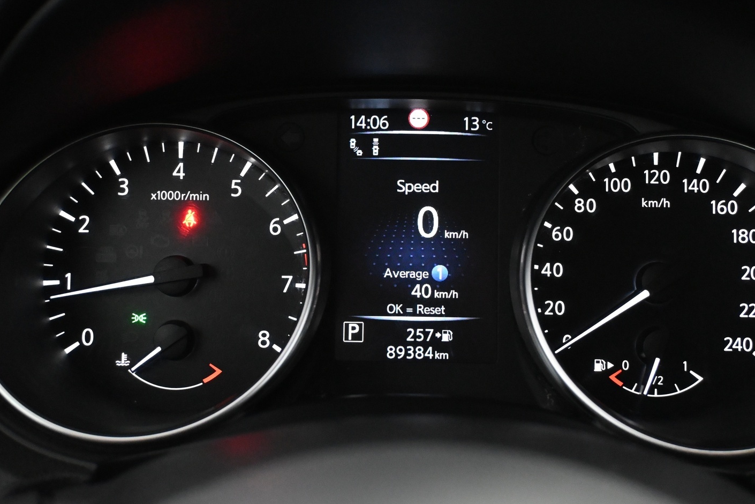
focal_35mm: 54
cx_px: 413
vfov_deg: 24.9
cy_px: 228
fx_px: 1138
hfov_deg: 36.7
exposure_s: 1/50
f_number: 5
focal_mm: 31.5
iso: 6400
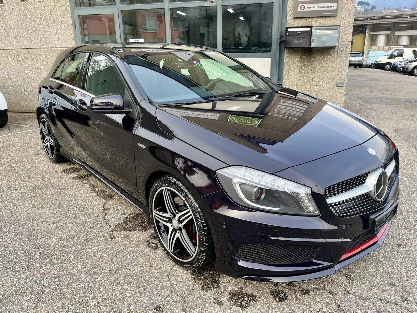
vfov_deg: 53.1
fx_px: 313
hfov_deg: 67.3
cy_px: 156
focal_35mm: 26
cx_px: 208
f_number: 1.6
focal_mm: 5.1
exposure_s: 1/122
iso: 50
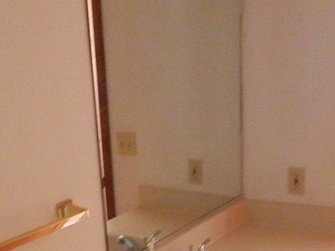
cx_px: 129
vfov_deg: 26.8
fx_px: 513
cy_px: 214
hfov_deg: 36.0
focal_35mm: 53
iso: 800
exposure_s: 1/4
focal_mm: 4.5
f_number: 3
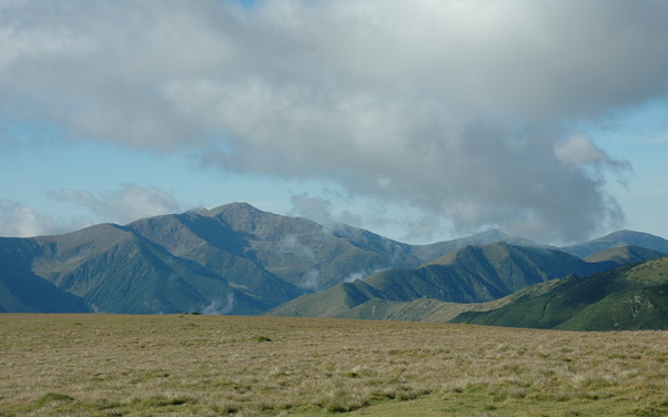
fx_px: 1529
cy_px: 194
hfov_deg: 24.6
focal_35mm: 84
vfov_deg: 15.5
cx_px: 362
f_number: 10
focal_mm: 46
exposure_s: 1/400
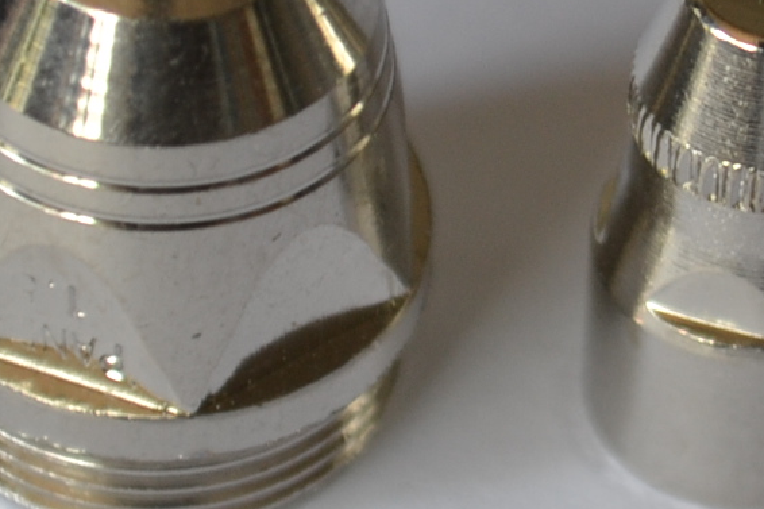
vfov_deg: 4.7
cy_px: 105
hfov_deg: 7.0
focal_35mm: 293
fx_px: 6216
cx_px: 525
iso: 400
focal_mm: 48
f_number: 5.6
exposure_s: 1/80
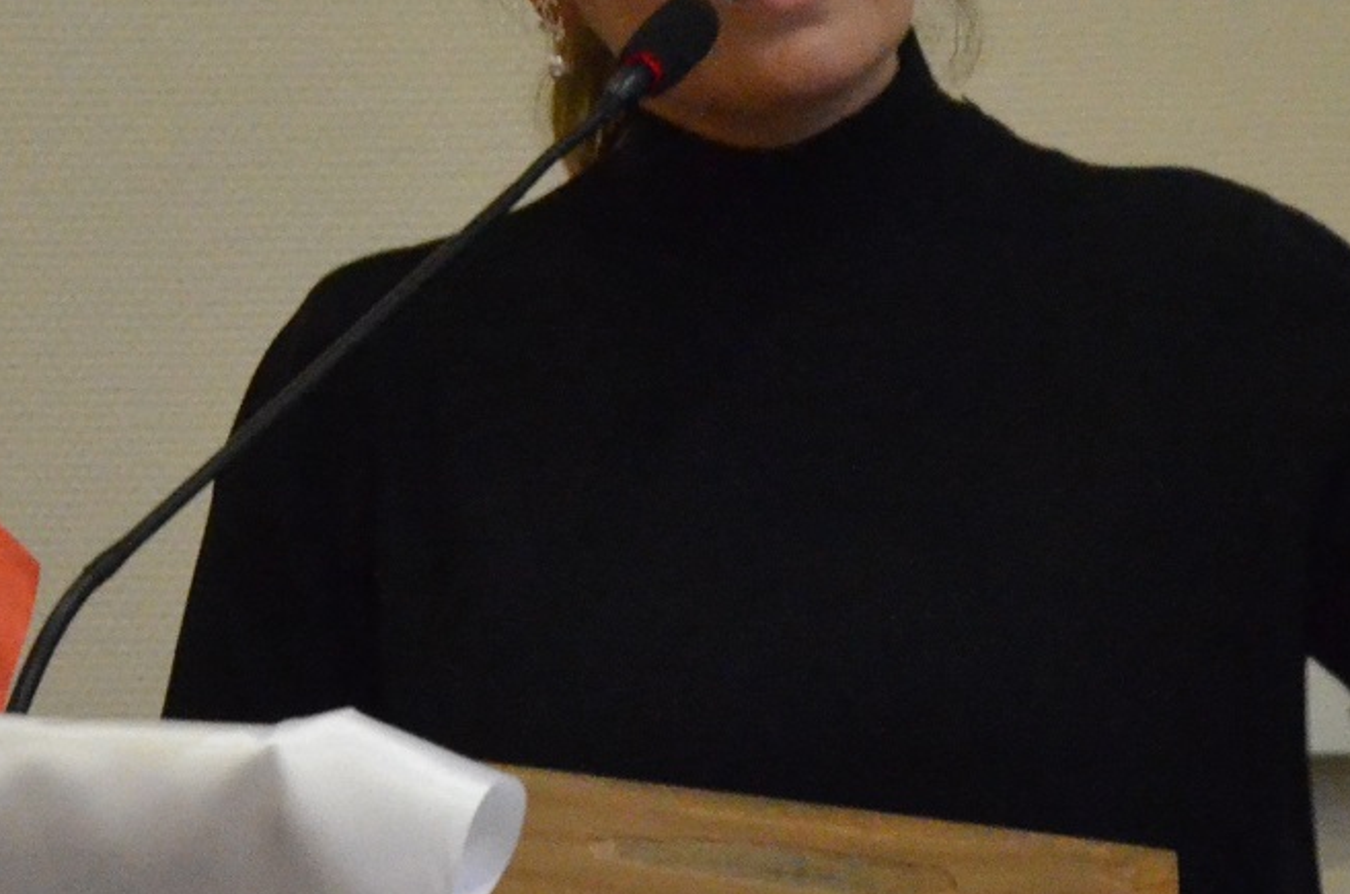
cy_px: 28
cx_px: 760
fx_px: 19895
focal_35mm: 532
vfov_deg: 2.6
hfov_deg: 3.9
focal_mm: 105
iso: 5000
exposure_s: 1/80
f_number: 5.6
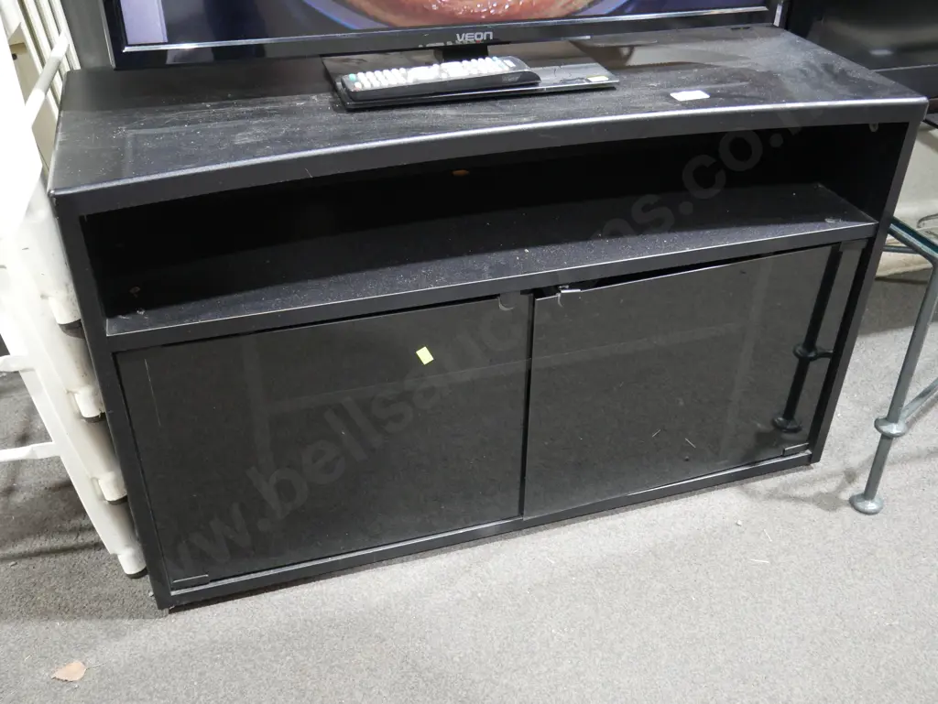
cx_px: 469
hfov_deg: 53.9
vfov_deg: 41.8
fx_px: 922
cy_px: 352
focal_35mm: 34
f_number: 4
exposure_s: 1/60
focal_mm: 17
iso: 2000
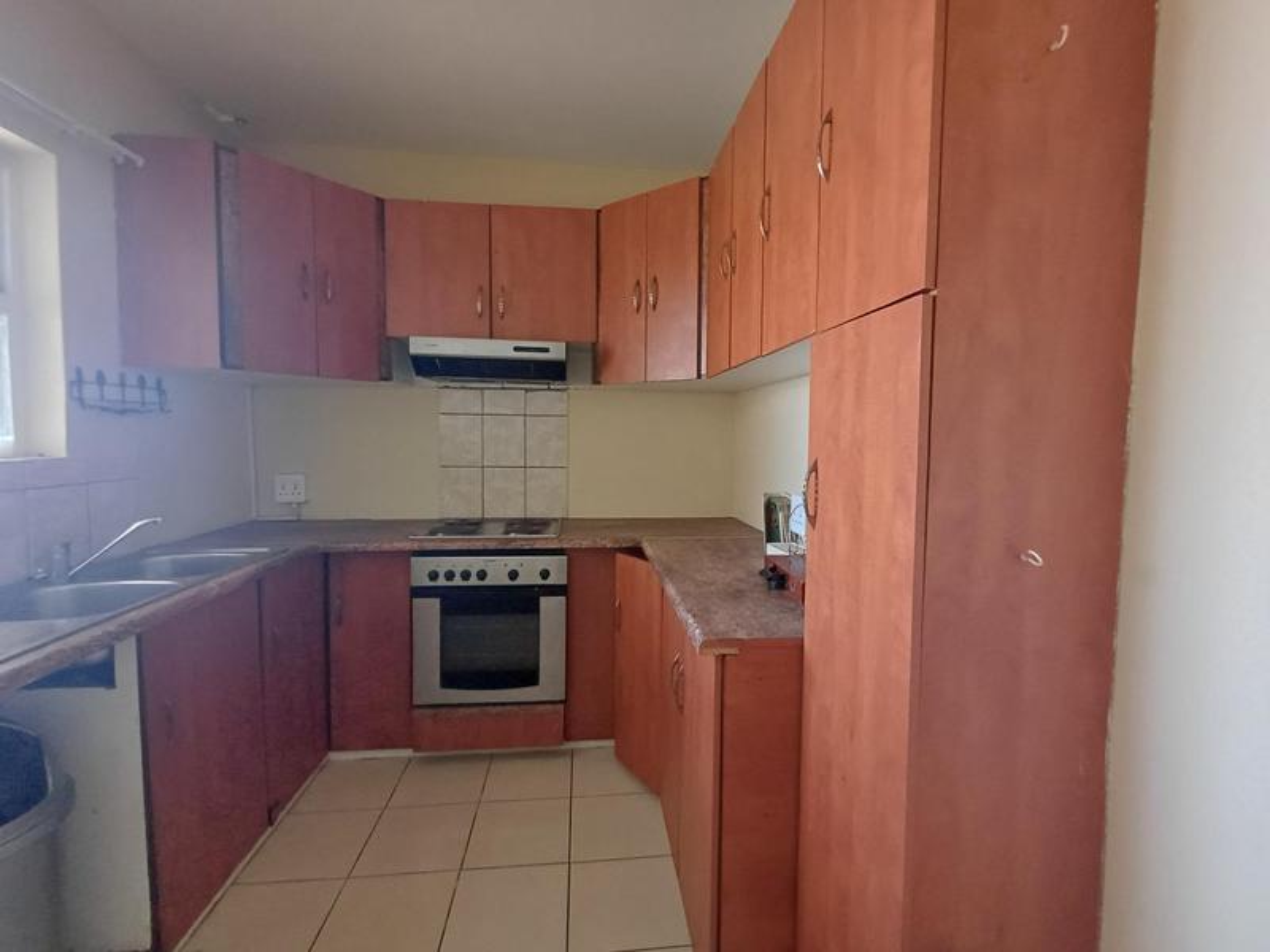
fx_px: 587
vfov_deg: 78.1
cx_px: 635
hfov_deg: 94.5
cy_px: 476
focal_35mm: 16
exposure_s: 1/25
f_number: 2.2
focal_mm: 1.64
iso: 400
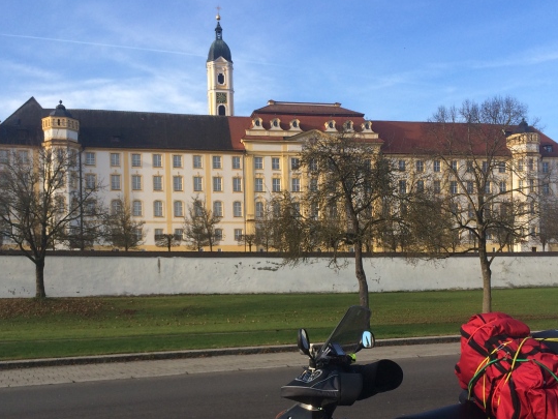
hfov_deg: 43.8
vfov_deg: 33.1
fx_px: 693
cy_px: 301
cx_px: 287
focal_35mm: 43
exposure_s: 1/622
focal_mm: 4.15
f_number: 2.2
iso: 32
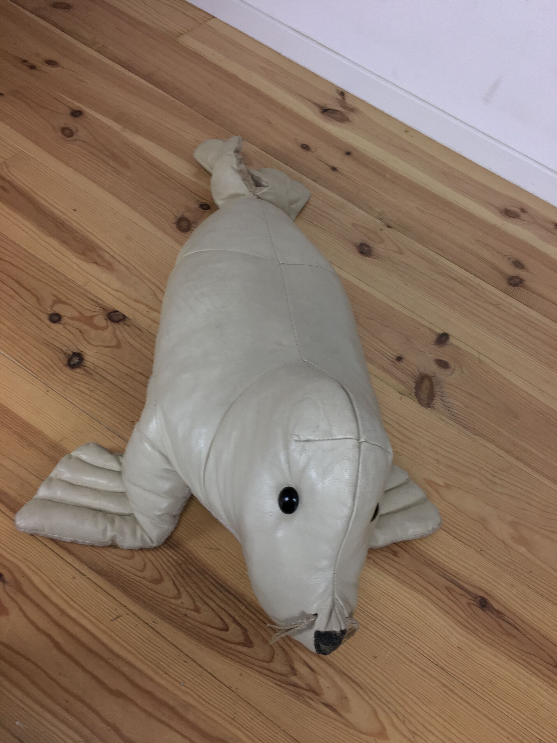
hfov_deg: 48.2
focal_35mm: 29
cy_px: 372
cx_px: 278
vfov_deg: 61.7
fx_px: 622
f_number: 2.2
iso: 40
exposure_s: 1/33
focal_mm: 4.15
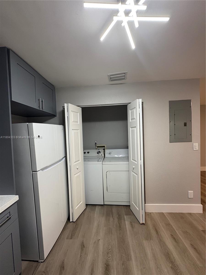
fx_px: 111
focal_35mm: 14
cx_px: 103
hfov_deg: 85.7
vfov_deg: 102.1
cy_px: 138
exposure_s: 1/60
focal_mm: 2.22
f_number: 2.2
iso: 250
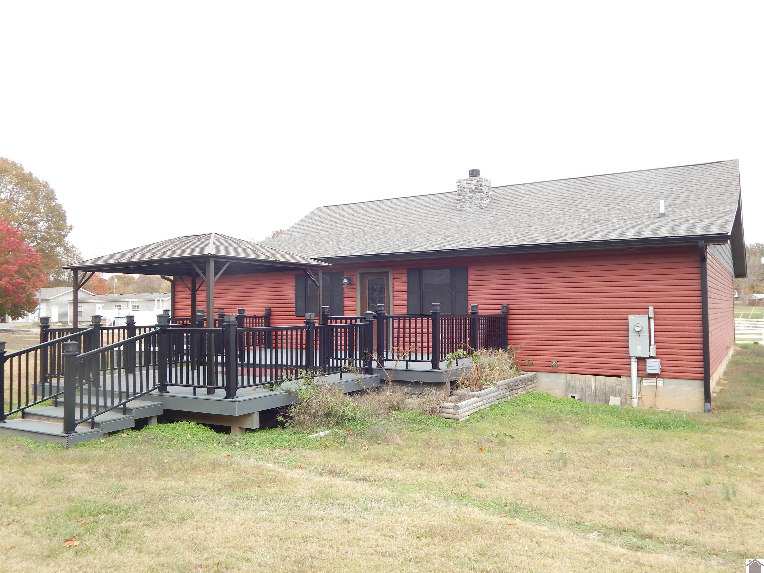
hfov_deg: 63.4
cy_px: 286
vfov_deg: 49.7
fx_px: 618
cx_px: 382
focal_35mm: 28
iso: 125
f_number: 3.2
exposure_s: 1/100
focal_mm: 5.1
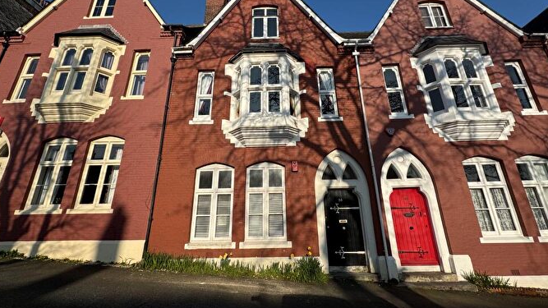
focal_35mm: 16
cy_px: 133
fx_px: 232
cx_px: 275
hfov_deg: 99.4
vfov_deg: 66.8
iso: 40
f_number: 2.2
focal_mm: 2.22
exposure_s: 1/2083
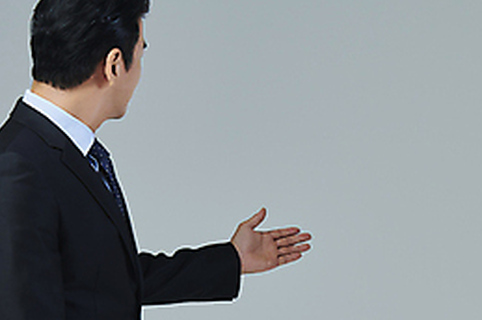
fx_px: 2420
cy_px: 246
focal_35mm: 181
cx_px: 393
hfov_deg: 11.3
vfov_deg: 7.6
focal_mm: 78
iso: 100
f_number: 14
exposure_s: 1/125
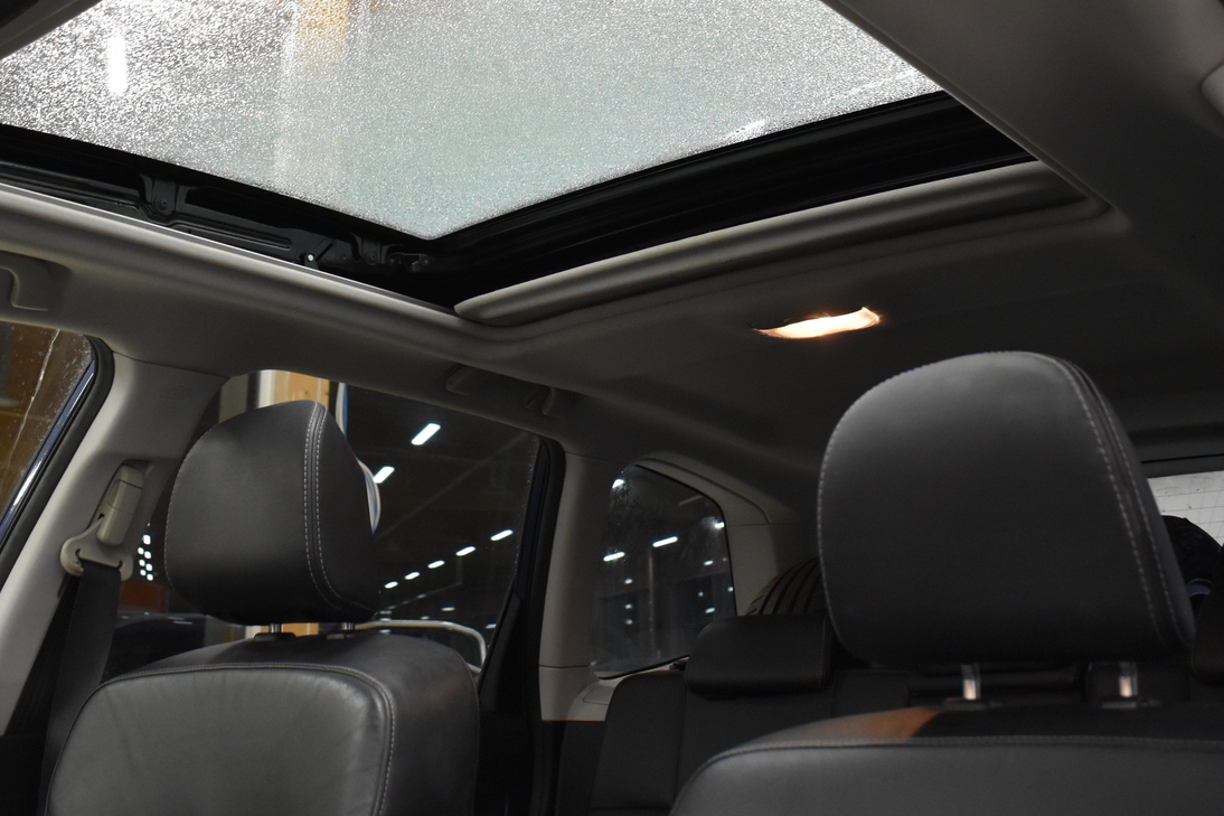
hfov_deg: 48.4
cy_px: 313
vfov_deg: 33.3
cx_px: 568
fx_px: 1360
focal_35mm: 40
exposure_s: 1/60
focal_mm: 18
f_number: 3.5
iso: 1600
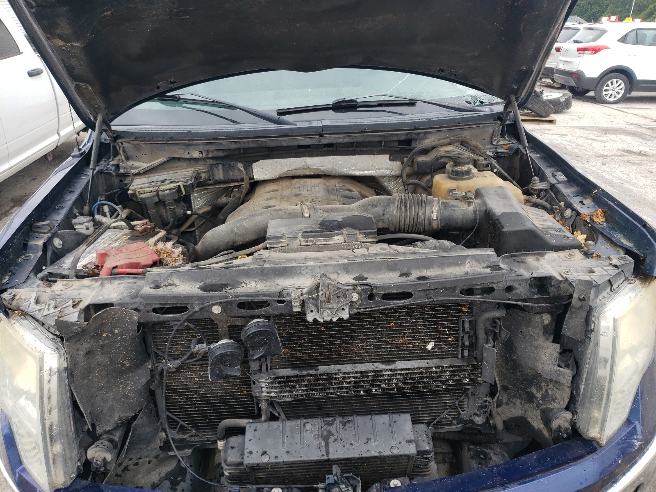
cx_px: 328
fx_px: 493
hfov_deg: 67.3
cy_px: 246
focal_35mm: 26
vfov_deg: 53.1
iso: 50
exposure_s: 1/400
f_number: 1.5
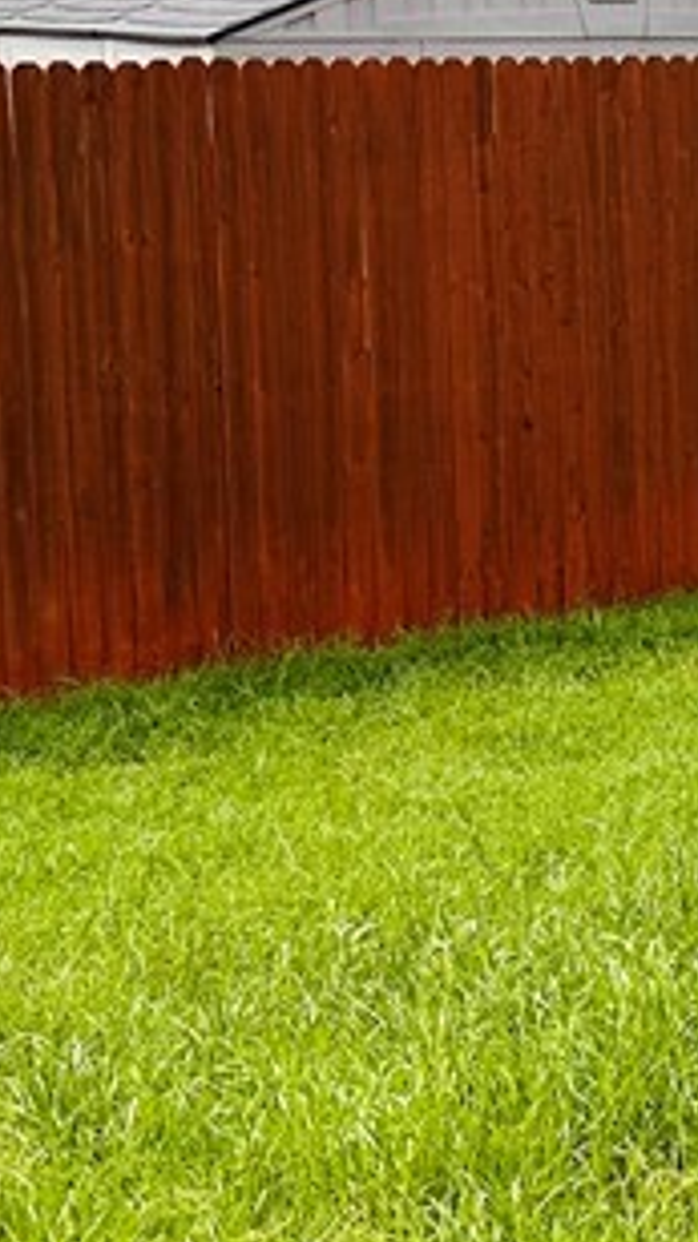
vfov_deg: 24.4
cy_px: 456
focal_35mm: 87
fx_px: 2866
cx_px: 1614
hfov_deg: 11.7
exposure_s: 1/4348
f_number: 1.78
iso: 80
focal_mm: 6.86
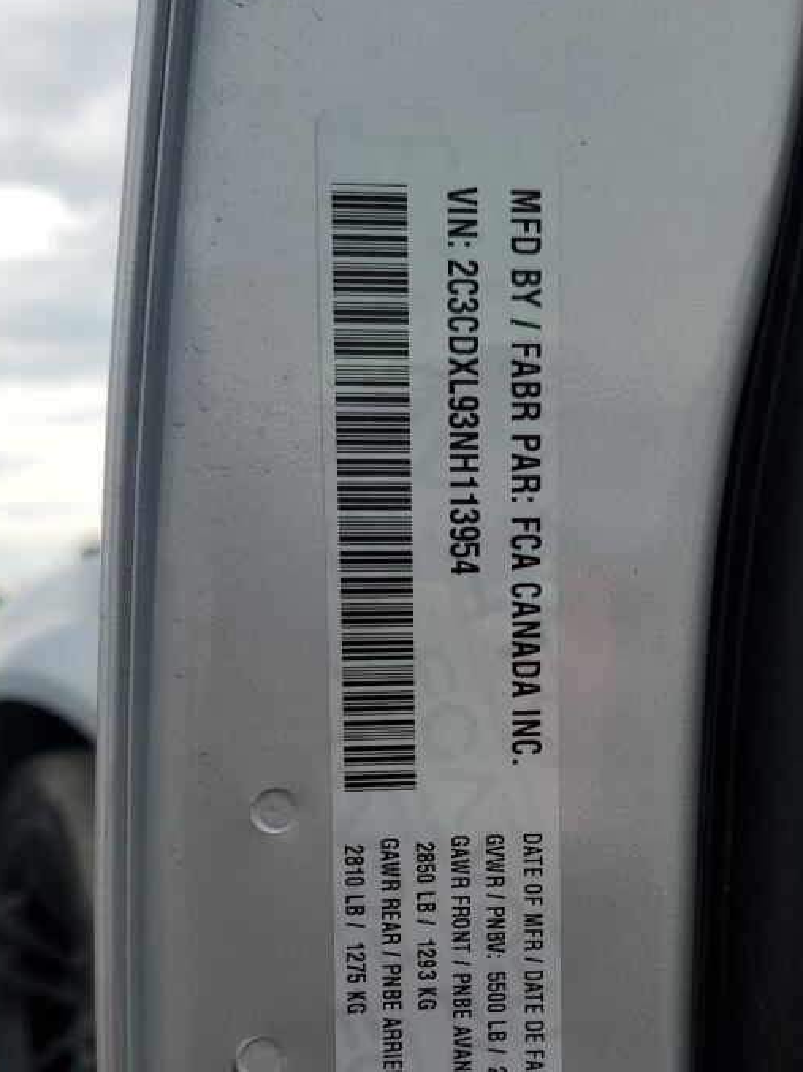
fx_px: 1269
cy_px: 751
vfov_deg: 44.8
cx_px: 439
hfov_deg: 35.1
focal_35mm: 41
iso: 50
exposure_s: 1/1429
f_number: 1.5
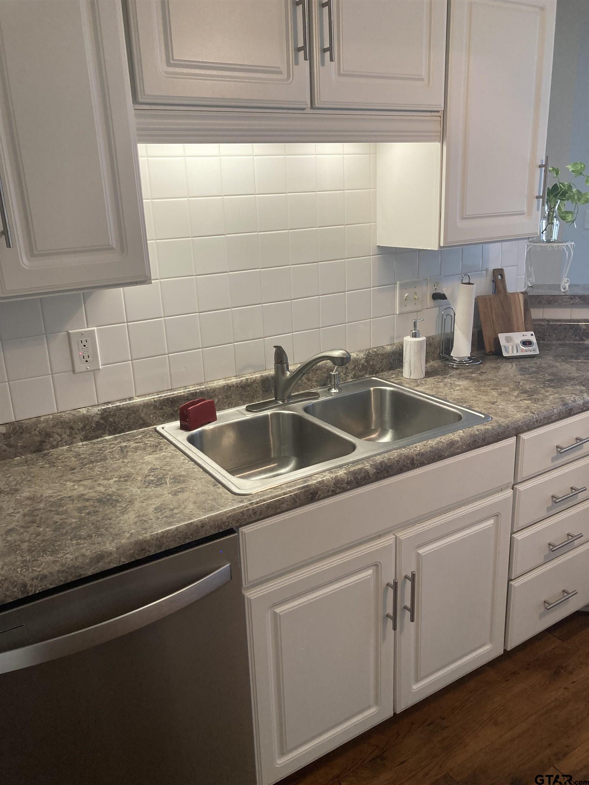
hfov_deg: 49.7
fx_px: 635
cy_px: 392
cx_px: 294
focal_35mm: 28
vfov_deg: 63.4
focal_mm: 3.99
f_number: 1.8
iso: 125
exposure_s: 1/60
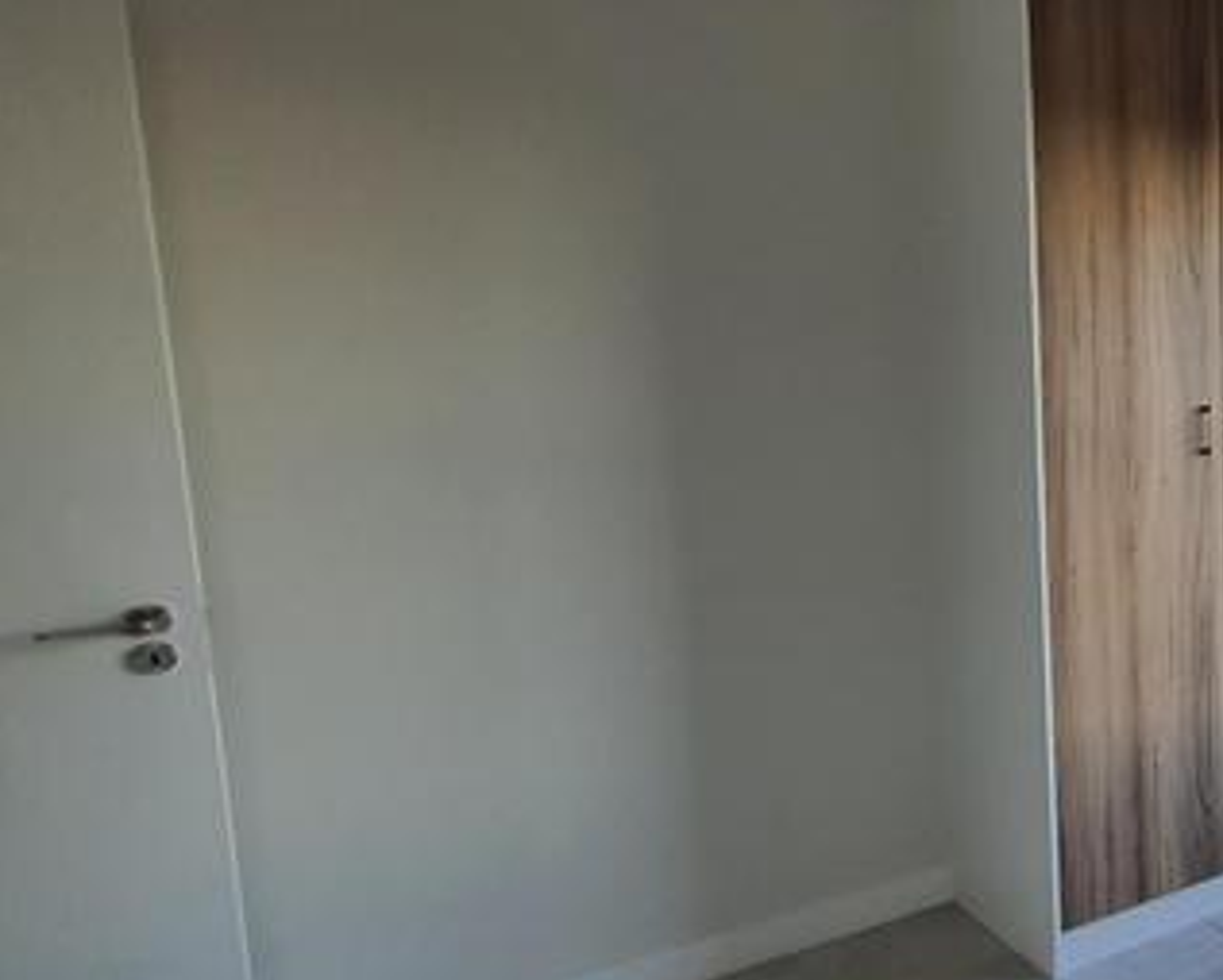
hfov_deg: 40.4
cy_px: 444
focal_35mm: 32
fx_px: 1159
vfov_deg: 45.8
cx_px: 1447
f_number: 2.2
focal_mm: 1.74
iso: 50
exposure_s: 1/100
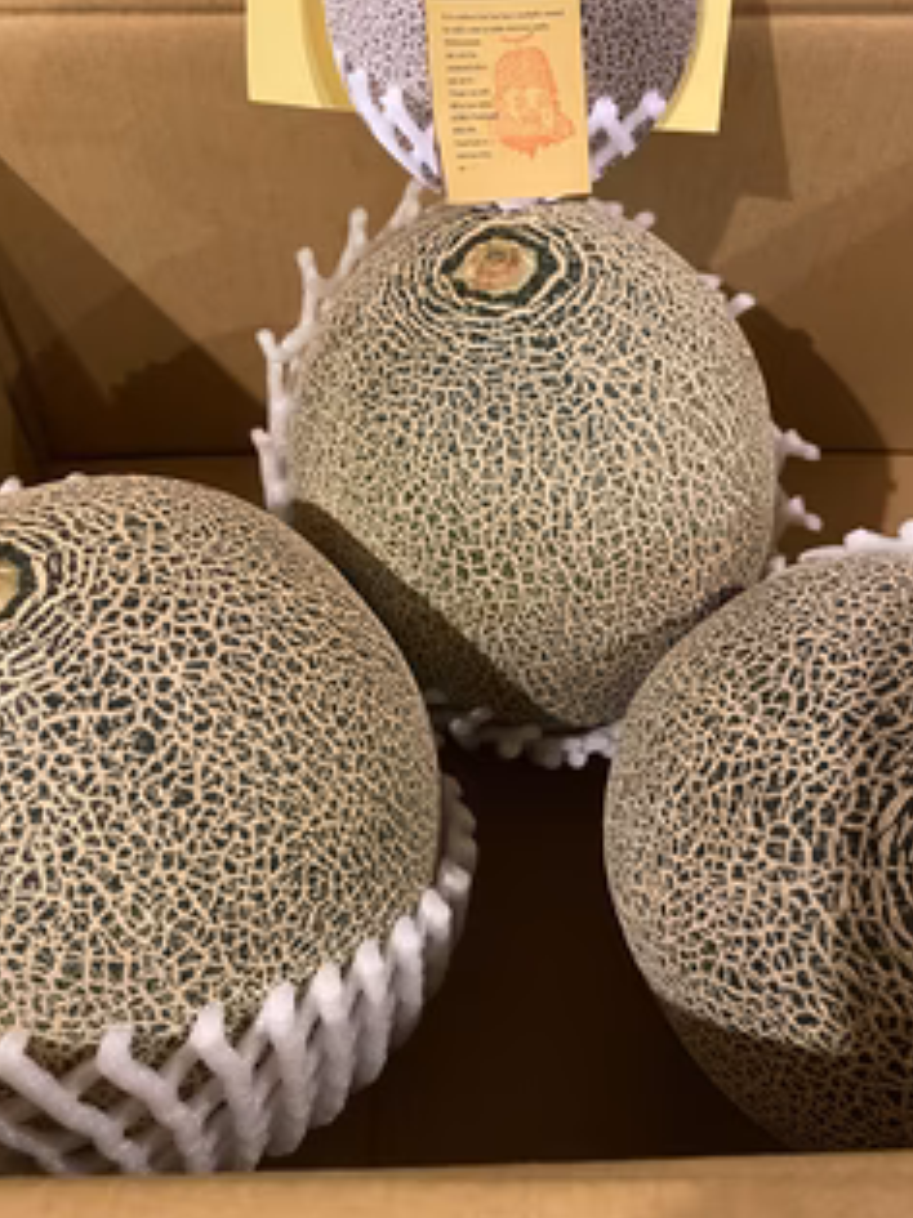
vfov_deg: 55.1
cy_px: 507
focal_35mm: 33
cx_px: 441
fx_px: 1161
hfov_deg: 42.9
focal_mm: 4.25
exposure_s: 1/33
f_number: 1.8
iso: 500
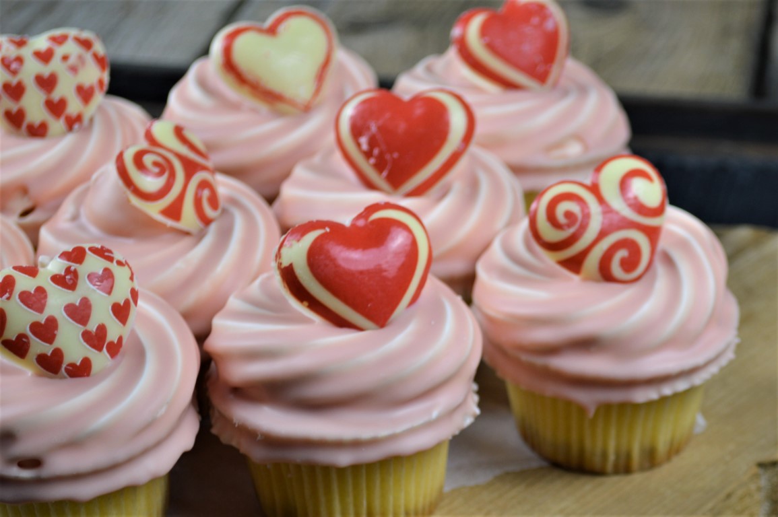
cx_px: 389
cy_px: 258
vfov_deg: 20.6
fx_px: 1425
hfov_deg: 30.5
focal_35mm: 66
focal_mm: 44
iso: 100
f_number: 5.3
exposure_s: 1/20
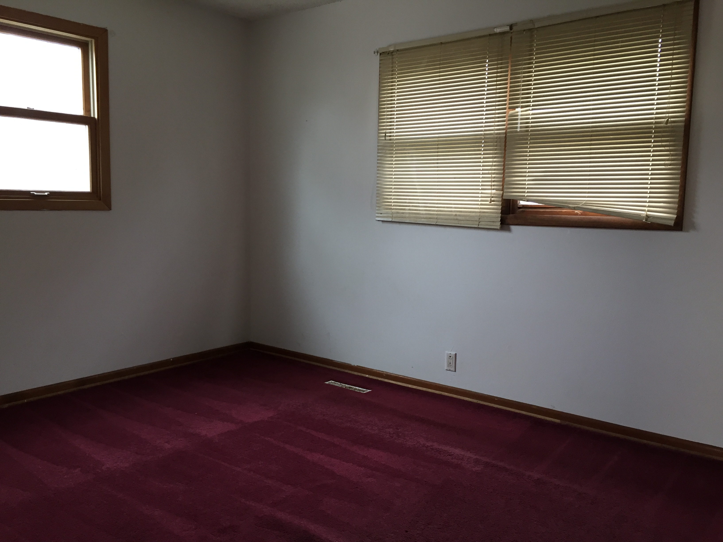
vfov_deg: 48.2
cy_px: 271
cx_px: 362
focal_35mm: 29
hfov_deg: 61.7
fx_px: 606
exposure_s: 1/30
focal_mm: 4.15
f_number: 2.2
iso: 64
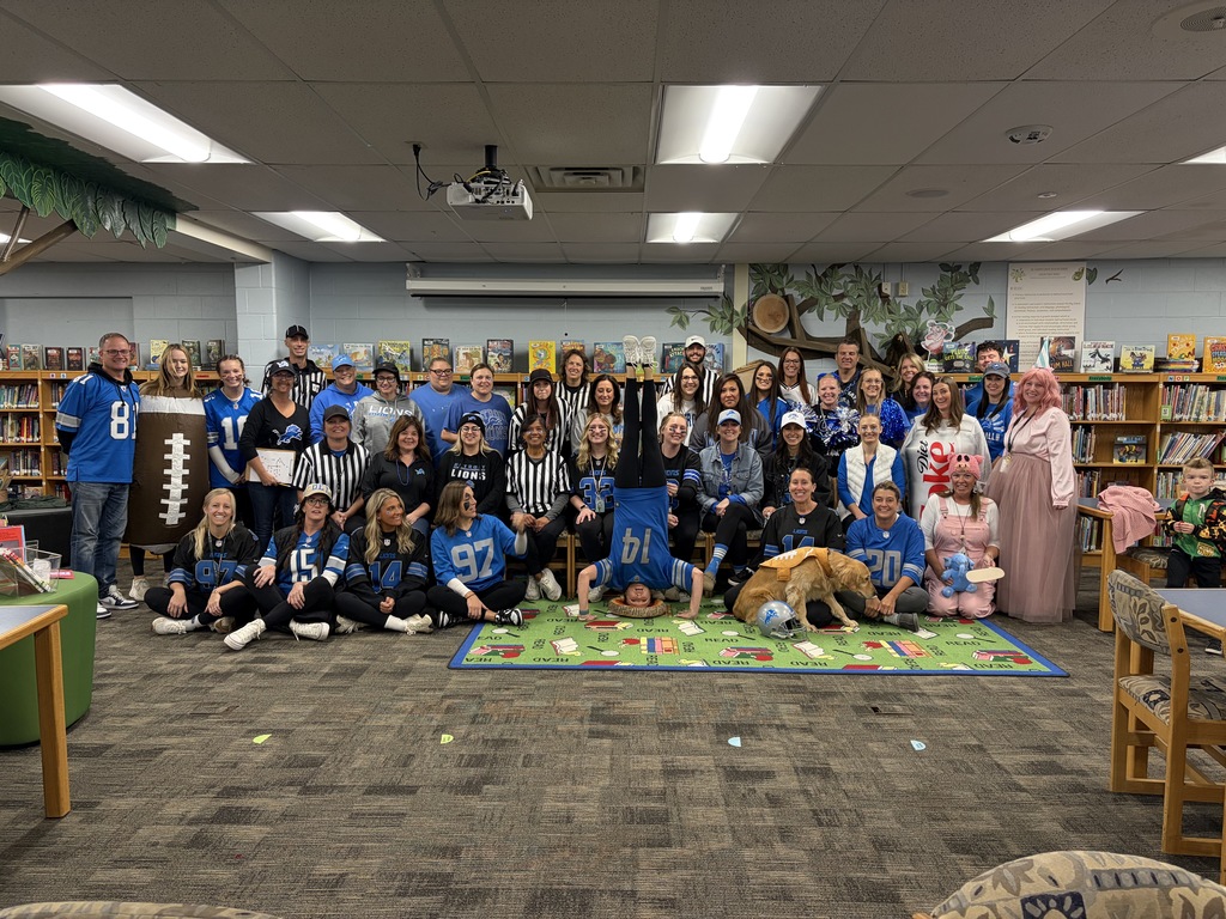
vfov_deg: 53.1
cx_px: 613
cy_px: 460
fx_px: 921
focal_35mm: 26
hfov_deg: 67.3
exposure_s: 1/60
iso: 160
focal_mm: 5.96
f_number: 1.6
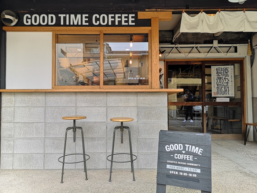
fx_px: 200
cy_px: 96
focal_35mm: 27
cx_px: 128
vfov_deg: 51.4
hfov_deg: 65.3
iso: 50
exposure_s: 1/101
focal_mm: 3.95
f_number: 1.8
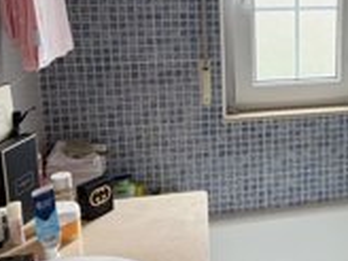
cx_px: 369
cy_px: 53
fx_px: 573
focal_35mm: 57
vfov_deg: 25.2
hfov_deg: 30.7
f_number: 1.6
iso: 40
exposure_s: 1/143
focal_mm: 5.96
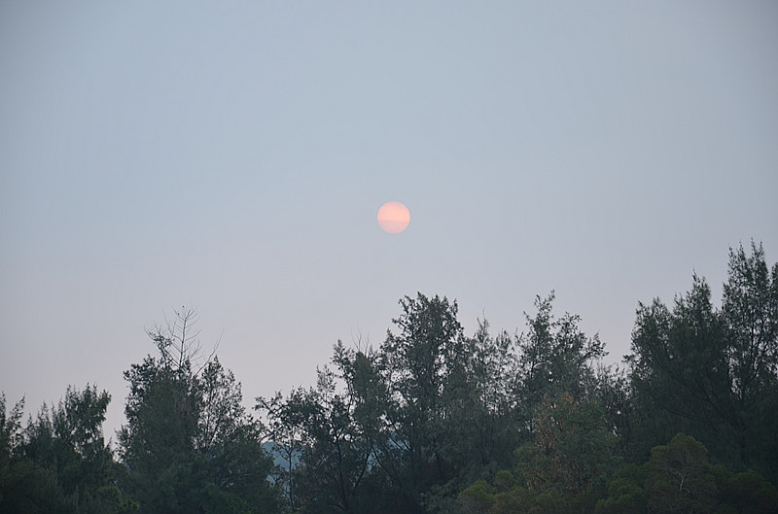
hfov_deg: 13.1
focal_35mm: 158
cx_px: 389
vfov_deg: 8.7
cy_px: 257
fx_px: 3395
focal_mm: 105
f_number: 5.6
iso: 100
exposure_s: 1/60
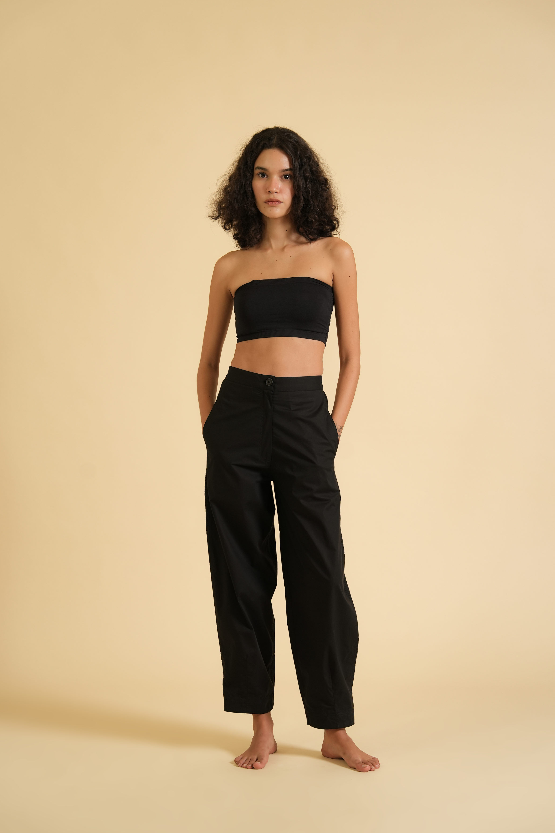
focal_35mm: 69
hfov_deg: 19.7
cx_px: 281
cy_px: 418
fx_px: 1596
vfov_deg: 29.2
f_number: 4.5
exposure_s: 1/125
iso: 500
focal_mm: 68
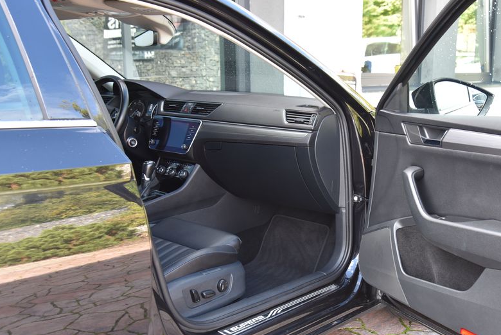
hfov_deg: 45.9
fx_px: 585
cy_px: 183
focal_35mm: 42
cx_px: 319
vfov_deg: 31.9
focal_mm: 32
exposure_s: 1/100
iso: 500
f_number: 5
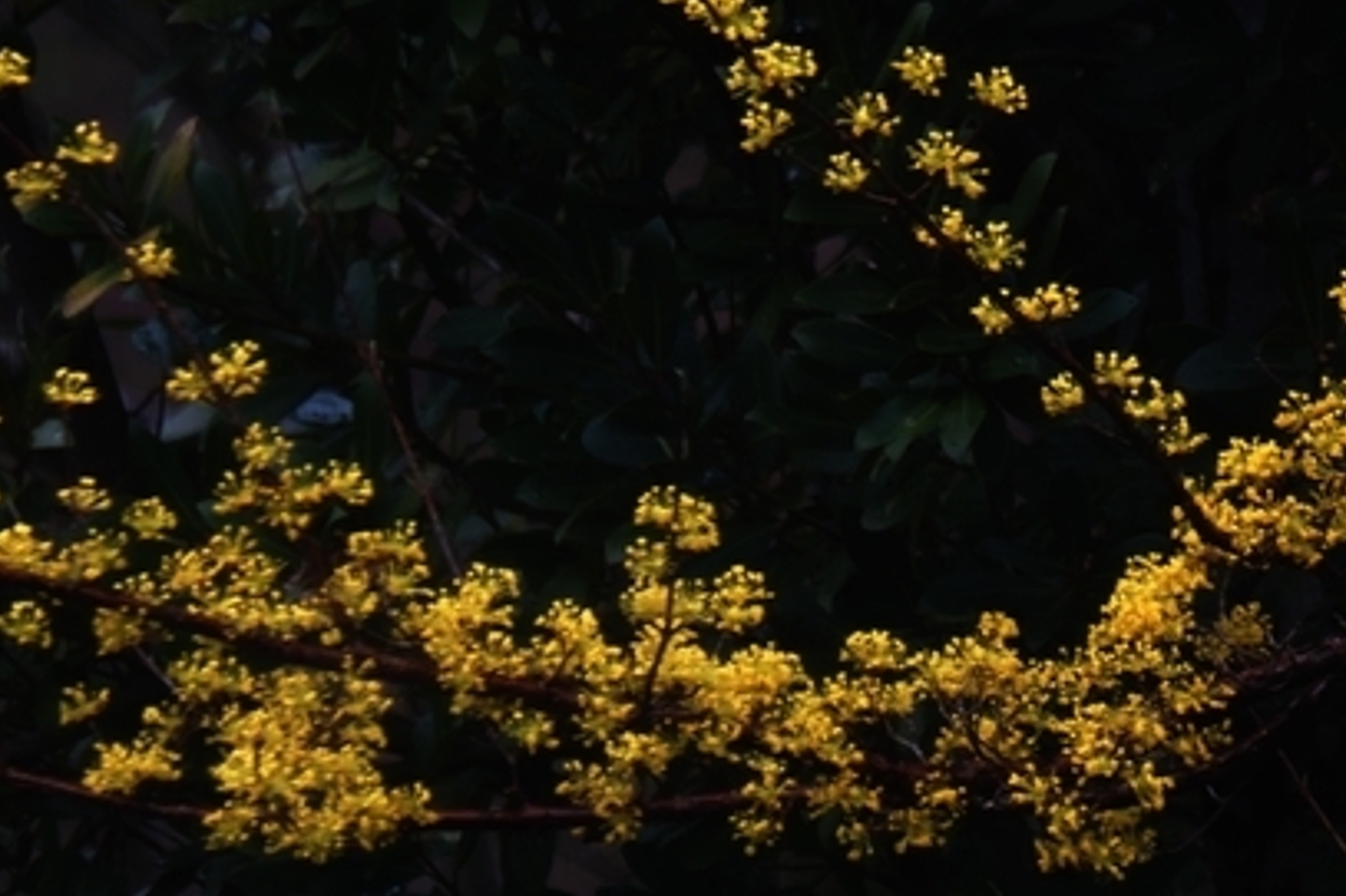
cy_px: 460
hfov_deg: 2.0
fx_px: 38007
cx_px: 1267
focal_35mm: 1017
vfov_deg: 1.4
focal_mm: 230
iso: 1250
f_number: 6.7
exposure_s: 1/160
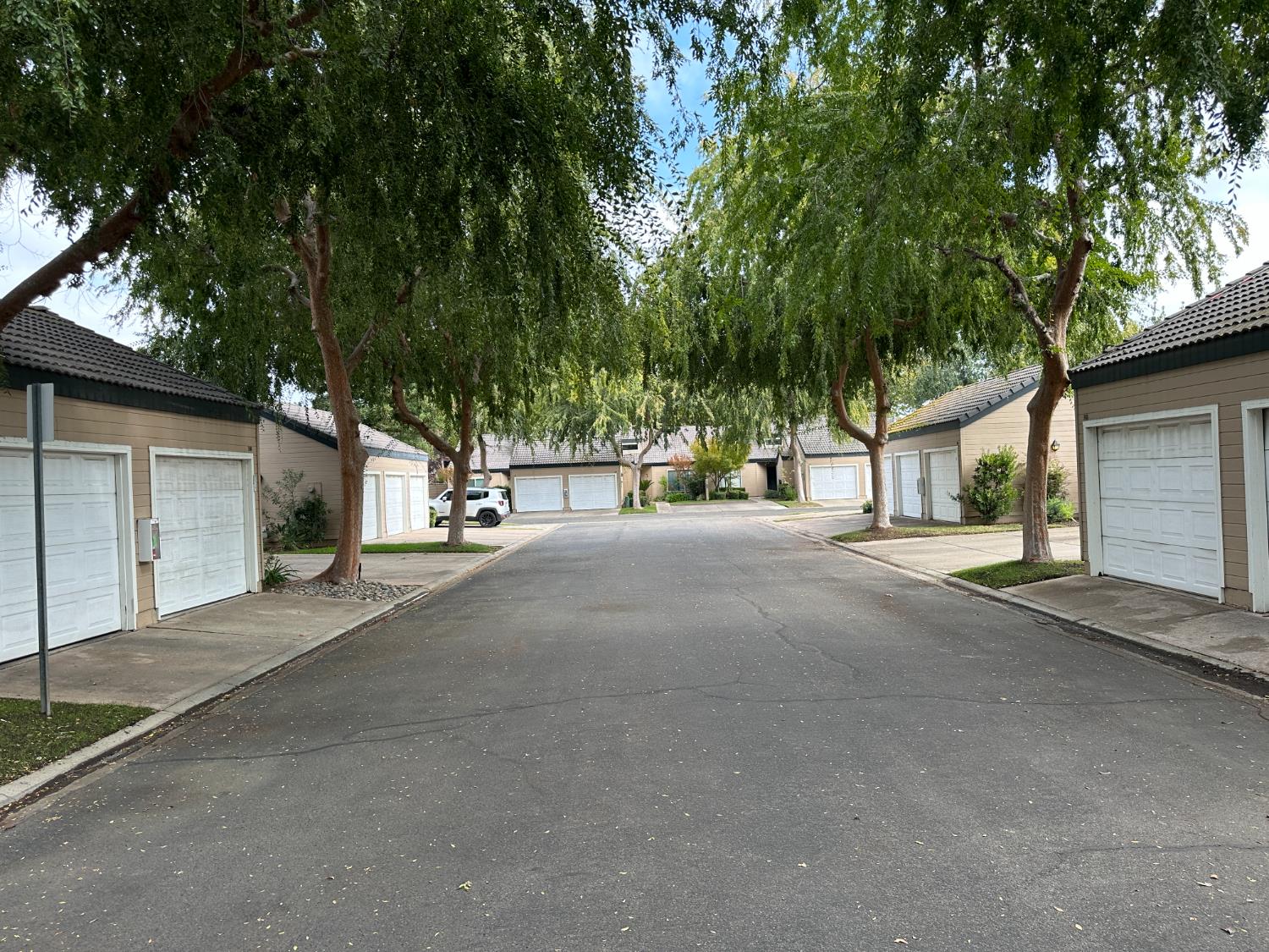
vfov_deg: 56.8
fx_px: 880
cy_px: 476
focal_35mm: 24
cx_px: 634
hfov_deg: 71.6
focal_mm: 6.86
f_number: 1.78
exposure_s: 1/587
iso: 80
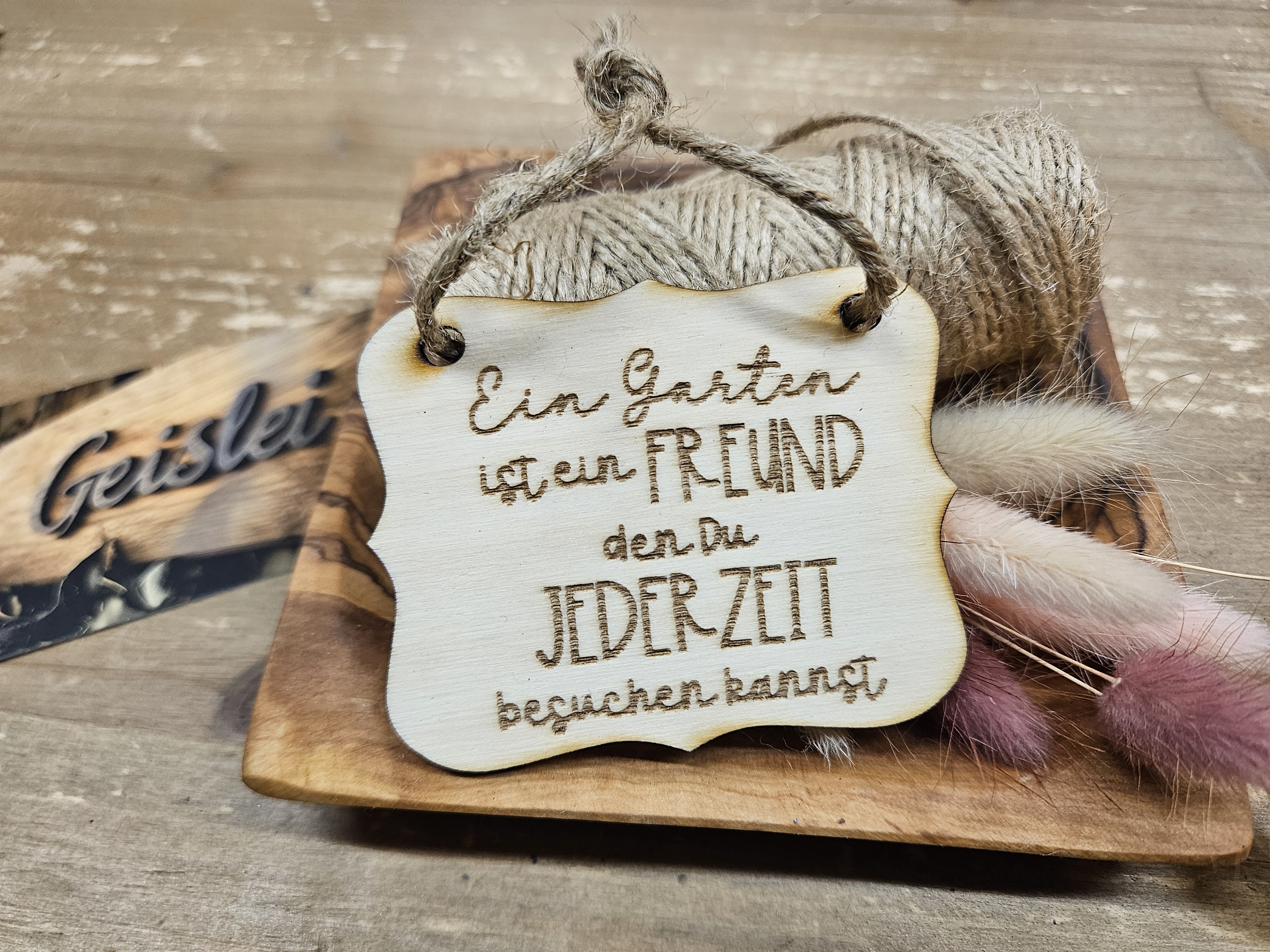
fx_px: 844
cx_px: 635
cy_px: 476
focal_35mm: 23
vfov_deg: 58.9
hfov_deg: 73.9
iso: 250
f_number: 1.8
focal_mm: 5.4
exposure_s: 1/100
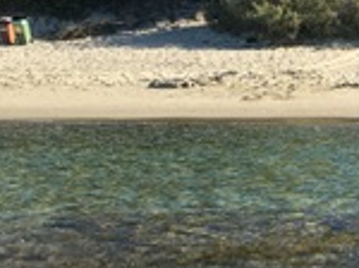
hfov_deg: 15.3
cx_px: 445
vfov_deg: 11.8
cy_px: 249
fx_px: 1284
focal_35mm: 124
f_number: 2.2
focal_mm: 4.15
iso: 25
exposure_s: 1/950
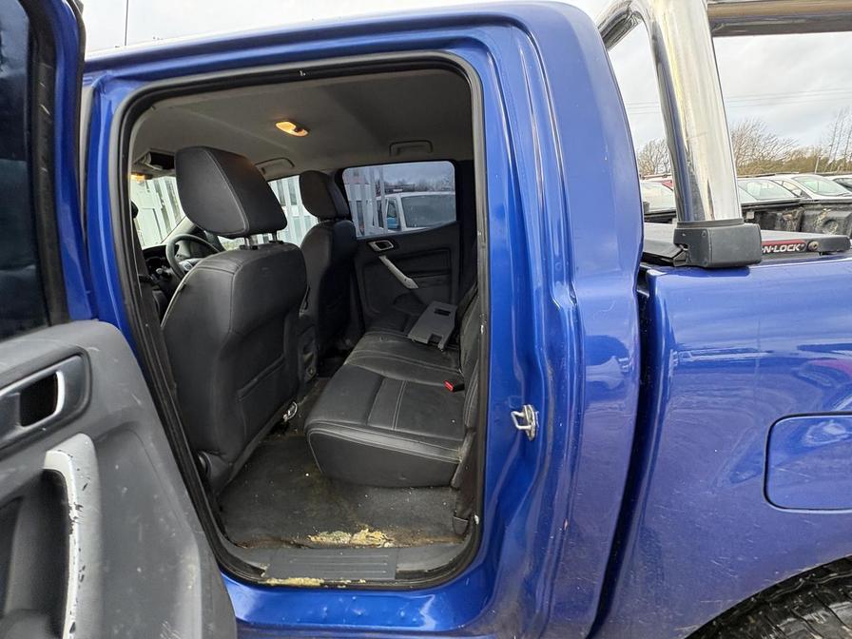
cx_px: 426
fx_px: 345
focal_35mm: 14
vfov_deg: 85.7
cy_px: 320
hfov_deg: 102.1
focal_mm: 2.22
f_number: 2.2
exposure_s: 1/99
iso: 160
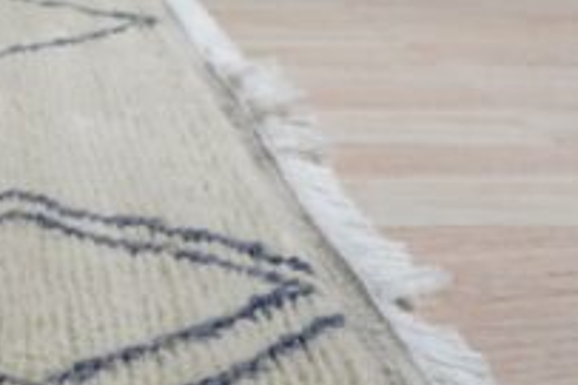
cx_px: -77
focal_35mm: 71
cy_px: 522
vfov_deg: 17.7
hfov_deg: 26.0
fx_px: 1139
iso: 500
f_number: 4.5
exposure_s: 1/200
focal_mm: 16
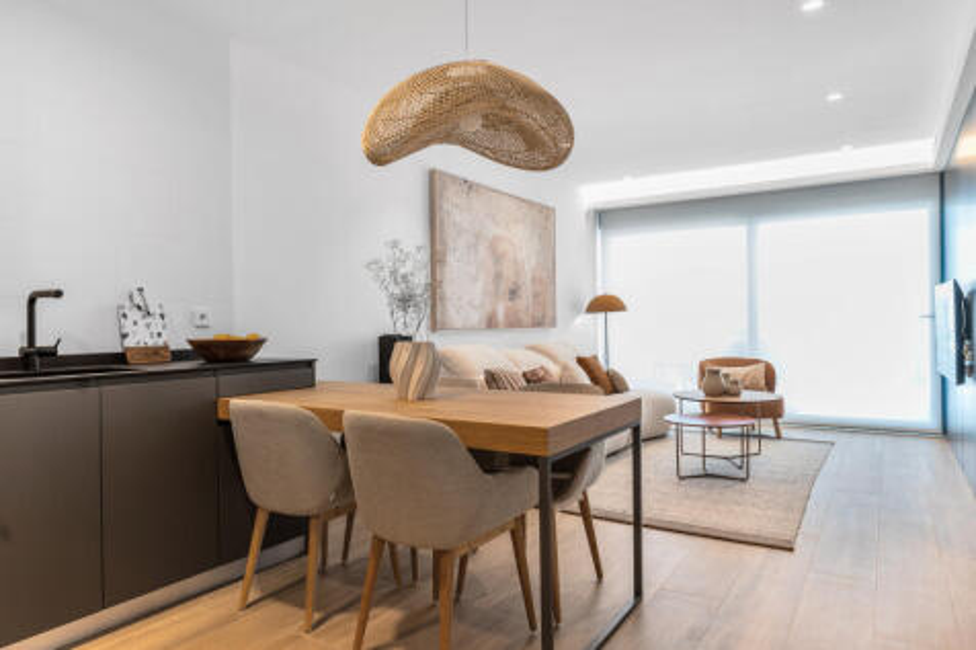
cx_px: 488
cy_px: 325
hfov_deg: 76.1
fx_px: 623
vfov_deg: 55.1
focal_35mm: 23
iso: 50
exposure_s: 1/5
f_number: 4.5
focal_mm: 23
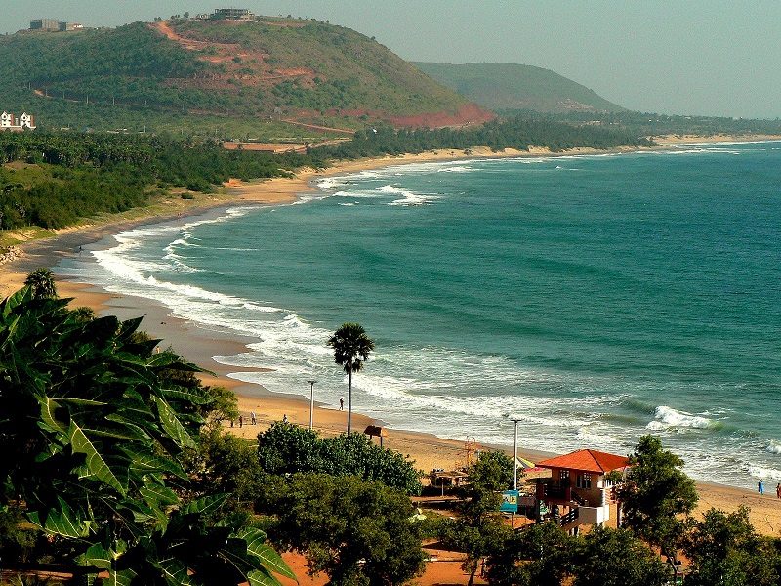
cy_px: 293
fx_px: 2685
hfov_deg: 16.6
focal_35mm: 119
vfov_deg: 12.5
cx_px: 390
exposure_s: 1/400
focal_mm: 19.9
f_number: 8
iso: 100
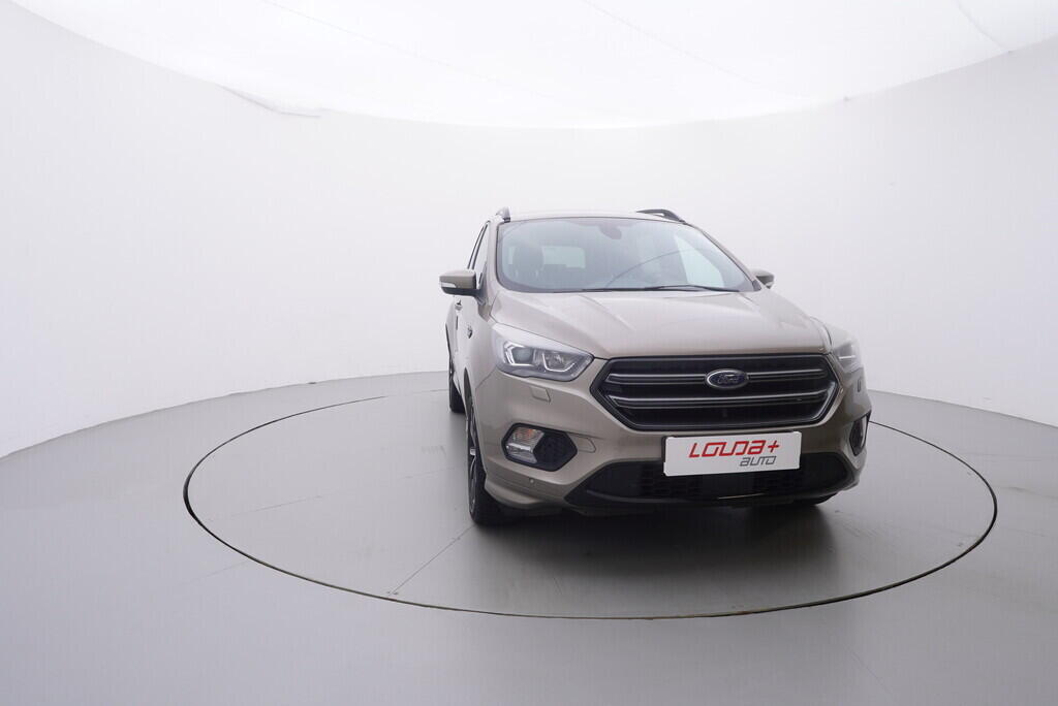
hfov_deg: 77.3
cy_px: 353
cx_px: 529
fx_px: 662
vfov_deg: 56.2
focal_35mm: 22
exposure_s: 1/80
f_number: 5
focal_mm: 15
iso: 200
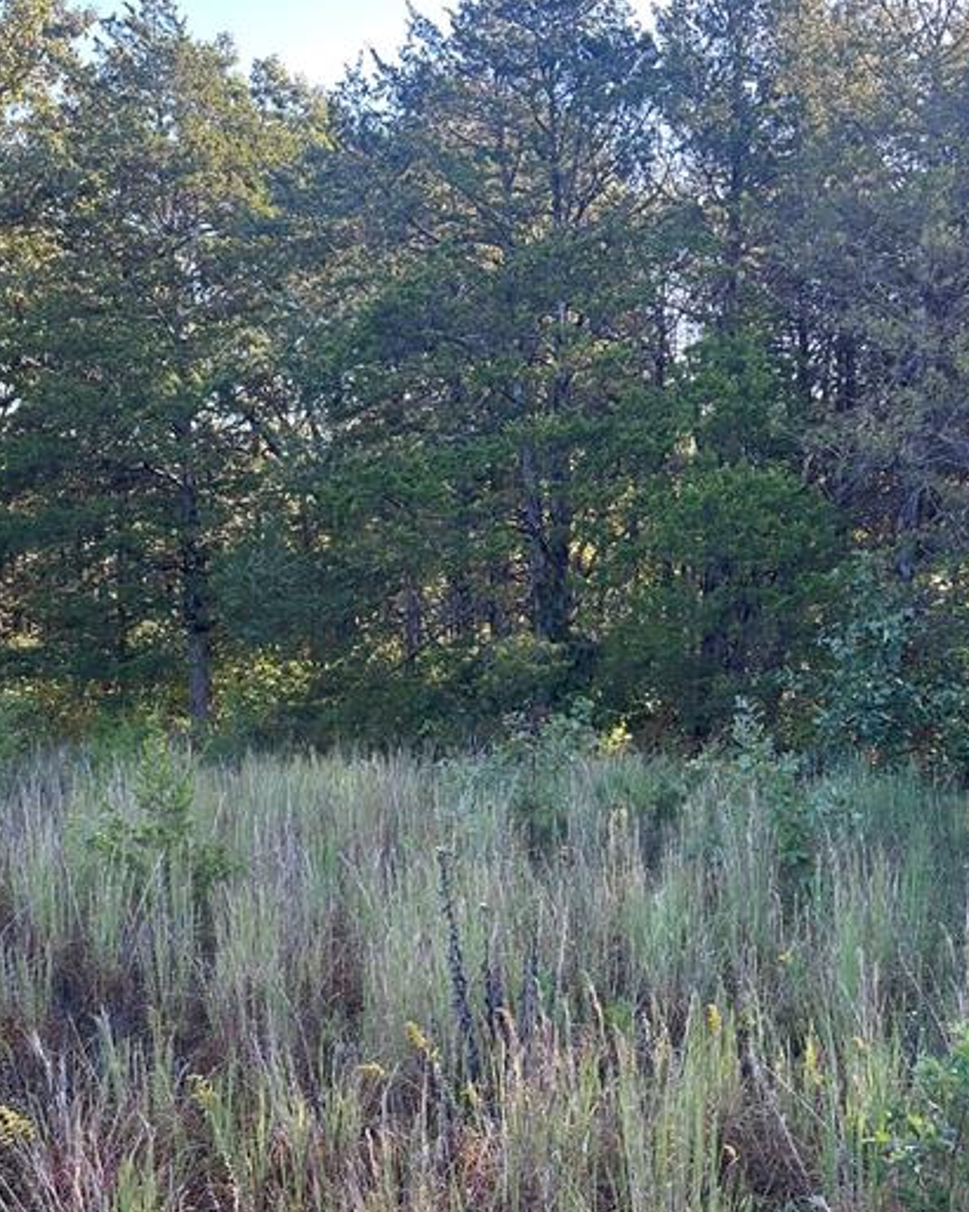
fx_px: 1255
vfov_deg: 51.3
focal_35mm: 35
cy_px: 698
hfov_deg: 42.2
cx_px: 476
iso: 80
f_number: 1.78
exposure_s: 1/238
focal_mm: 6.86
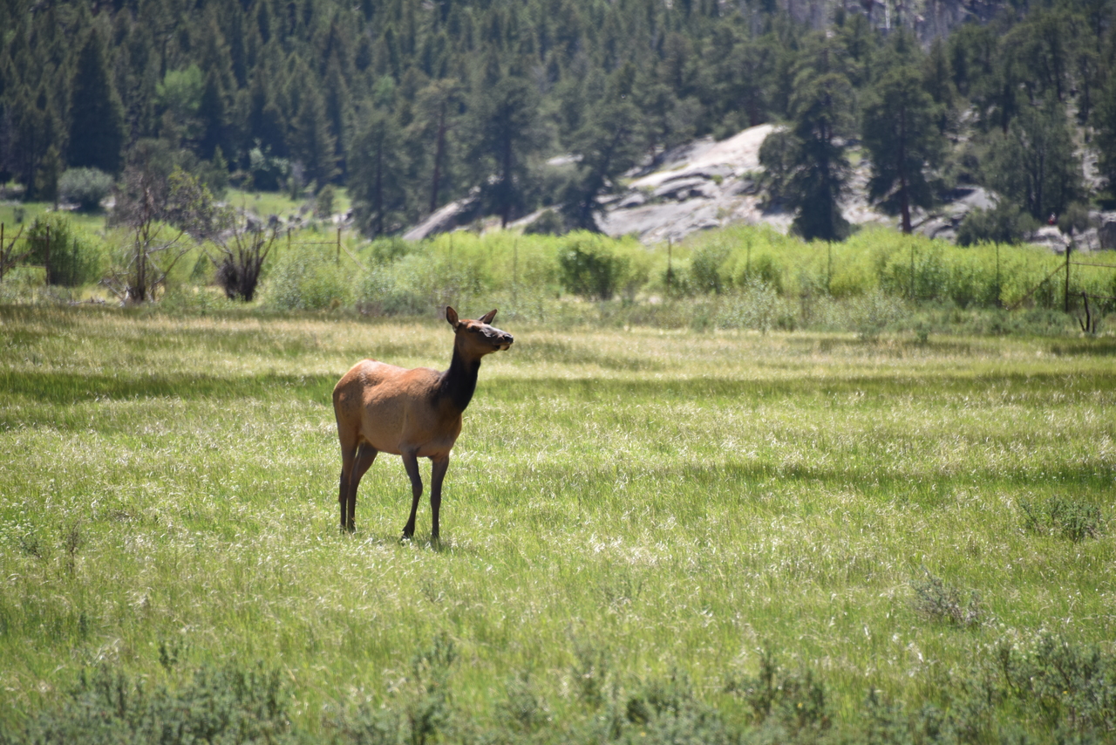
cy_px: 372
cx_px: 558
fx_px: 9302
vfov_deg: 4.6
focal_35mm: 300
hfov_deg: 6.9
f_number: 5.6
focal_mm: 300
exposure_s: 1/640
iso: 320
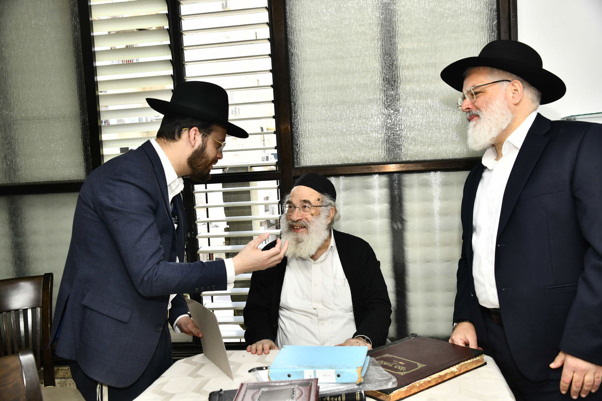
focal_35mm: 36
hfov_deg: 53.1
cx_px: 301
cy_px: 200
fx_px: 602
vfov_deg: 36.9
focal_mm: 36
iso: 500
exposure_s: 1/200
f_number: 5.6
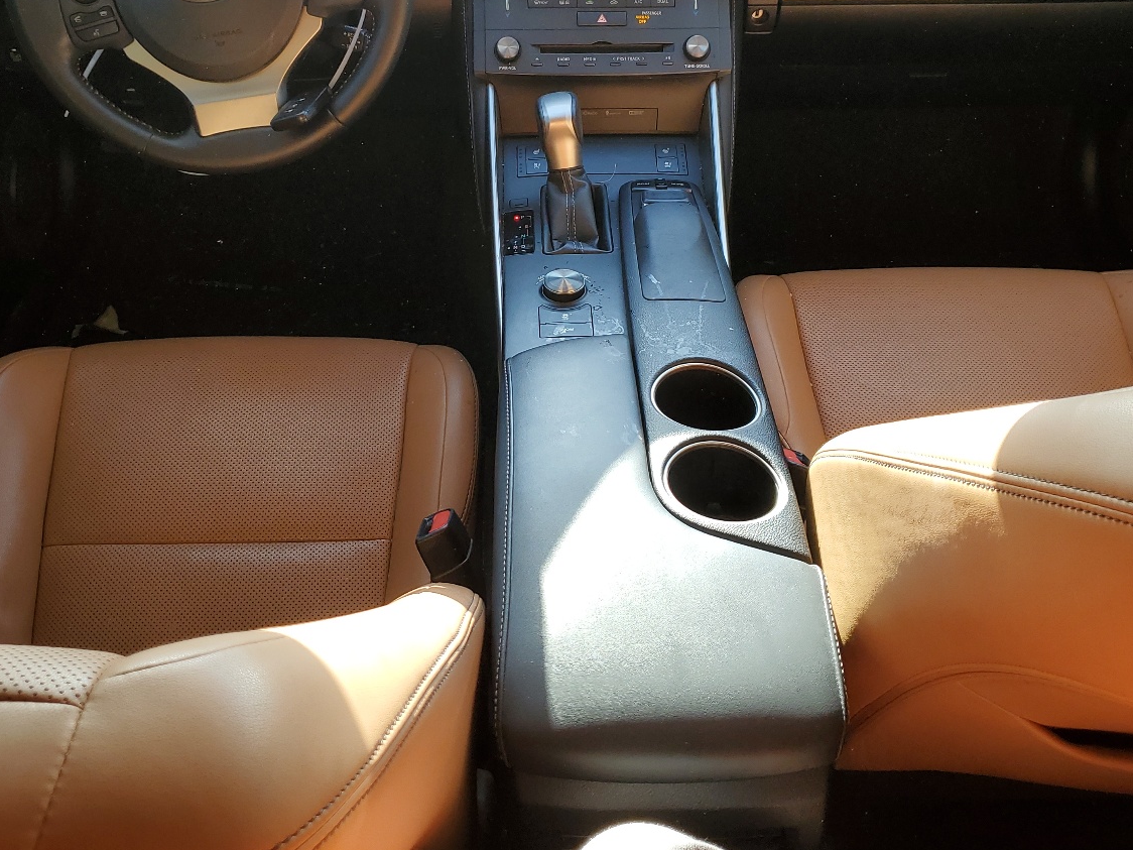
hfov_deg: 50.1
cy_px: 300
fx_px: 1211
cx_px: 554
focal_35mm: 37
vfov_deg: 38.3
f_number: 1.5
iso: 50
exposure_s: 1/185
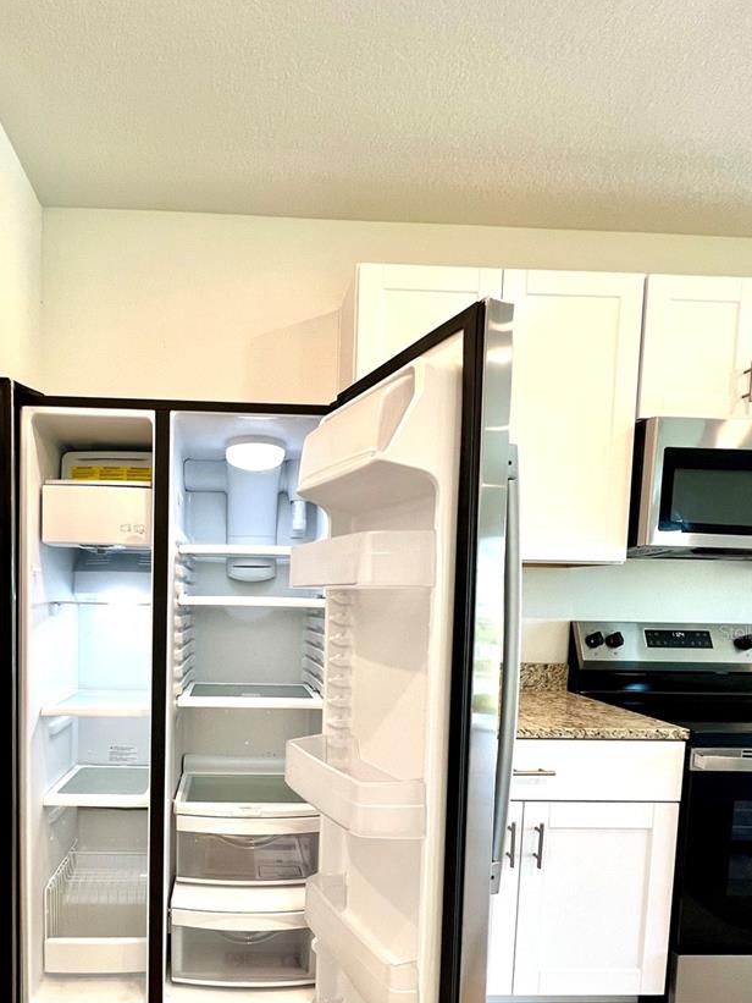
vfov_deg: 82.9
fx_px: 550
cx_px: 256
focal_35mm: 19
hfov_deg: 67.0
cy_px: 632
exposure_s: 1/120
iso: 125
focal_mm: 1.57
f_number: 1.8
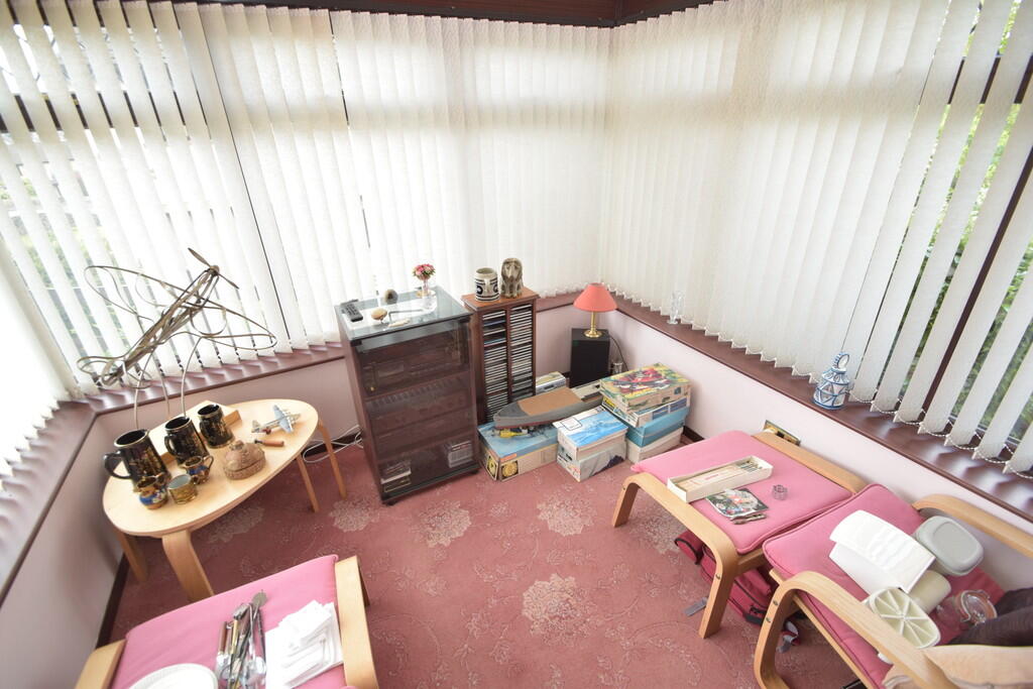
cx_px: 516
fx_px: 430
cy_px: 344
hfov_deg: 100.4
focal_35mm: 15
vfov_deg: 77.3
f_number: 5
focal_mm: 10
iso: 800
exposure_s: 1/200
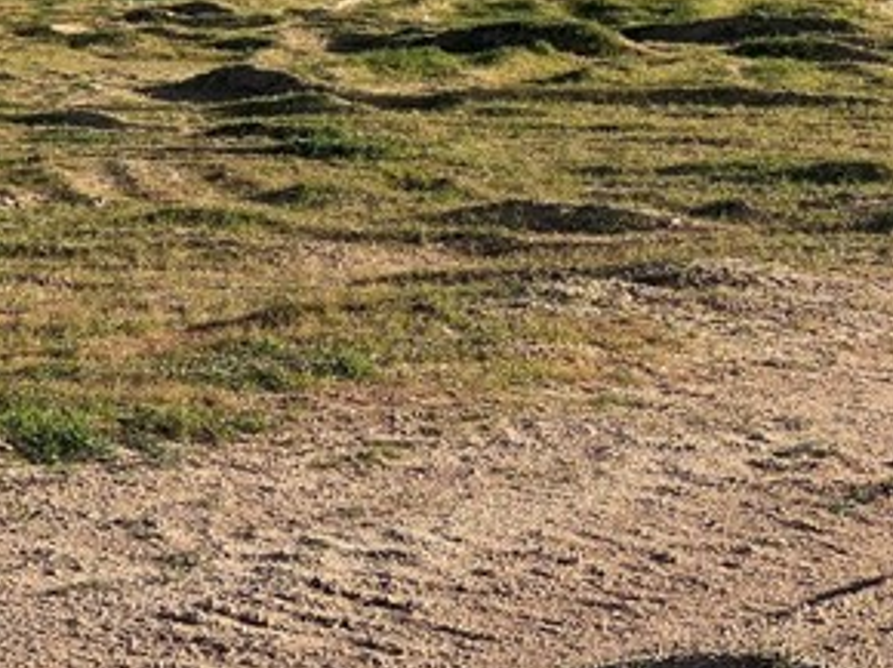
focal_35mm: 170
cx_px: 422
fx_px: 4382
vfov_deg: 8.7
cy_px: 83
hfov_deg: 11.6
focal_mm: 9
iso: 32
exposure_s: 1/511
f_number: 2.8
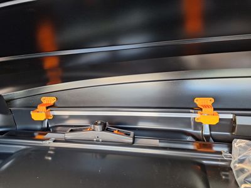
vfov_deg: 58.9
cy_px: 94
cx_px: 126
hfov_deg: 73.9
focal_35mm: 23
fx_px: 167
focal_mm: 5.54
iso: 160
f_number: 1.8
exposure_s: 1/50
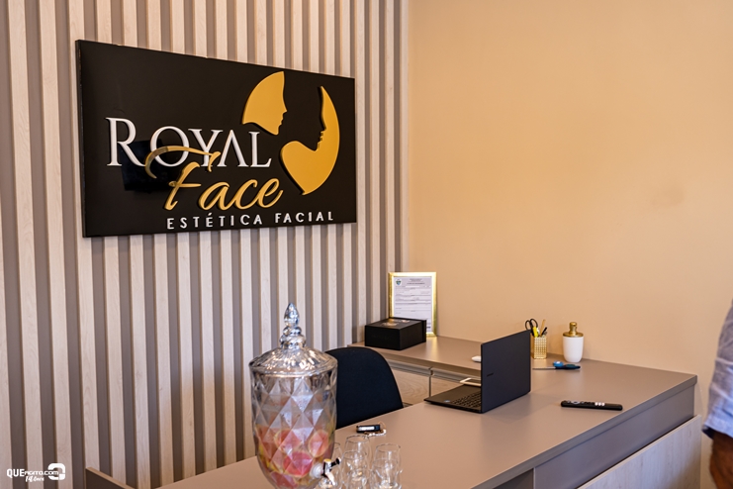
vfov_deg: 36.9
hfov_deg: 53.1
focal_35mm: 36
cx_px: 366
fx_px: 733
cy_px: 244
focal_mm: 24
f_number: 2.8
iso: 100
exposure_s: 1/60
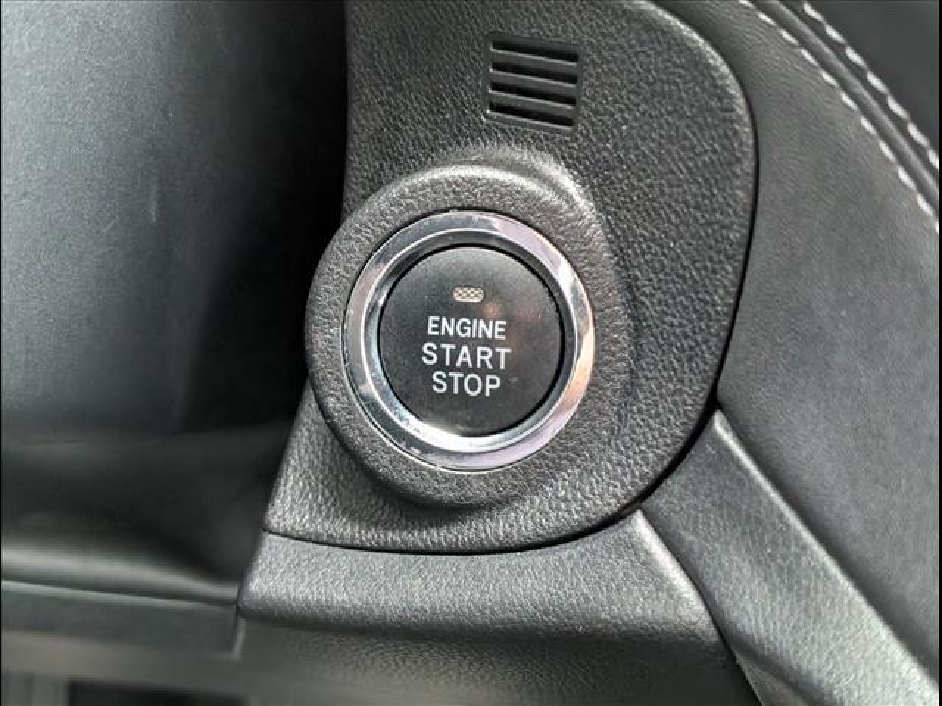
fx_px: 1333
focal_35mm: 49
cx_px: 471
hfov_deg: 38.9
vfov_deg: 29.7
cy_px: 353
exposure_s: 1/94.3
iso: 993
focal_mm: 6.9
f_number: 1.68
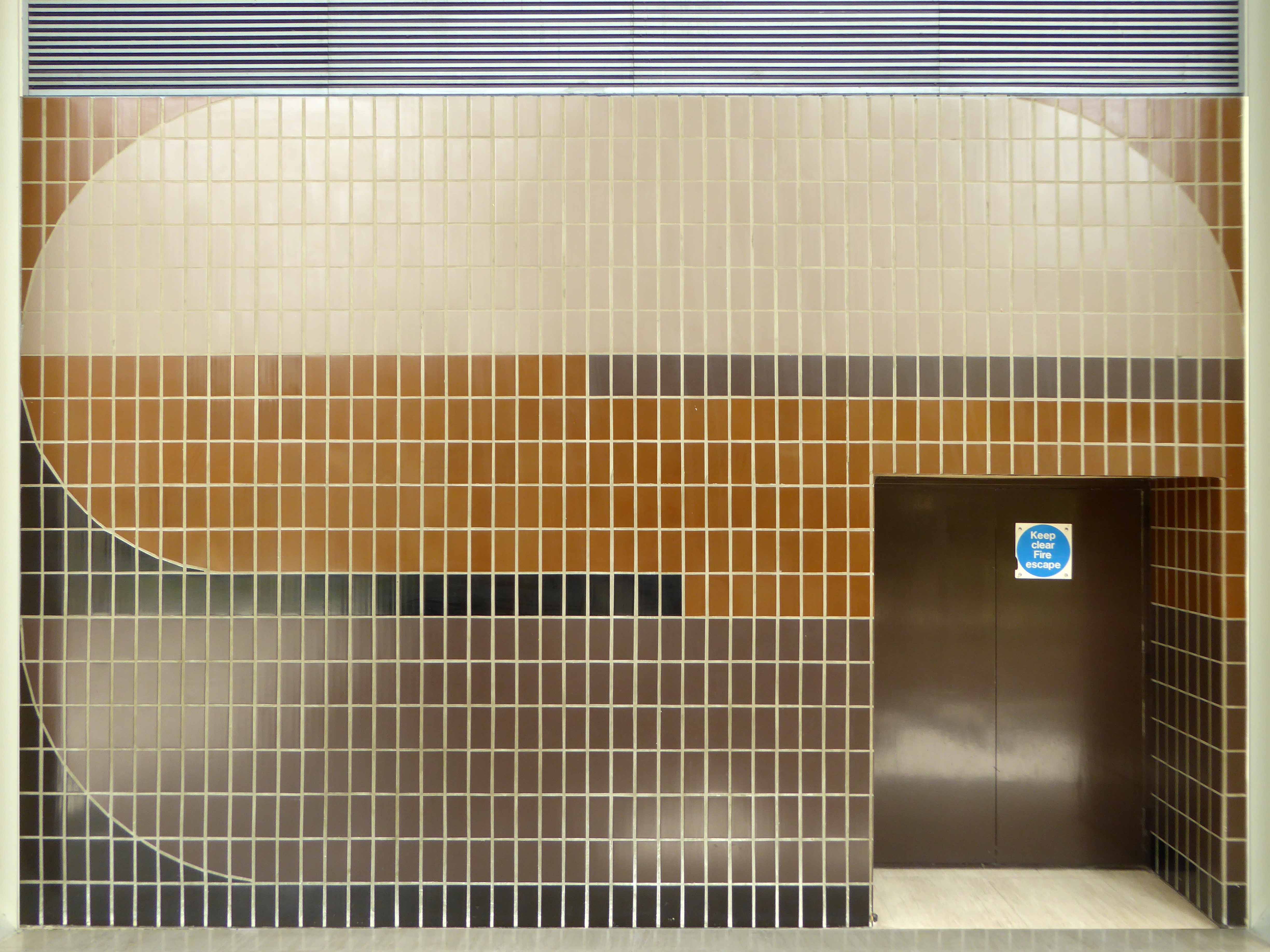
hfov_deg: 44.8
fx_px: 1541
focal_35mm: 42
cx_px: 635
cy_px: 476
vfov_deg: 34.3
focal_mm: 7.2
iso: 100
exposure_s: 1/100
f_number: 3.8
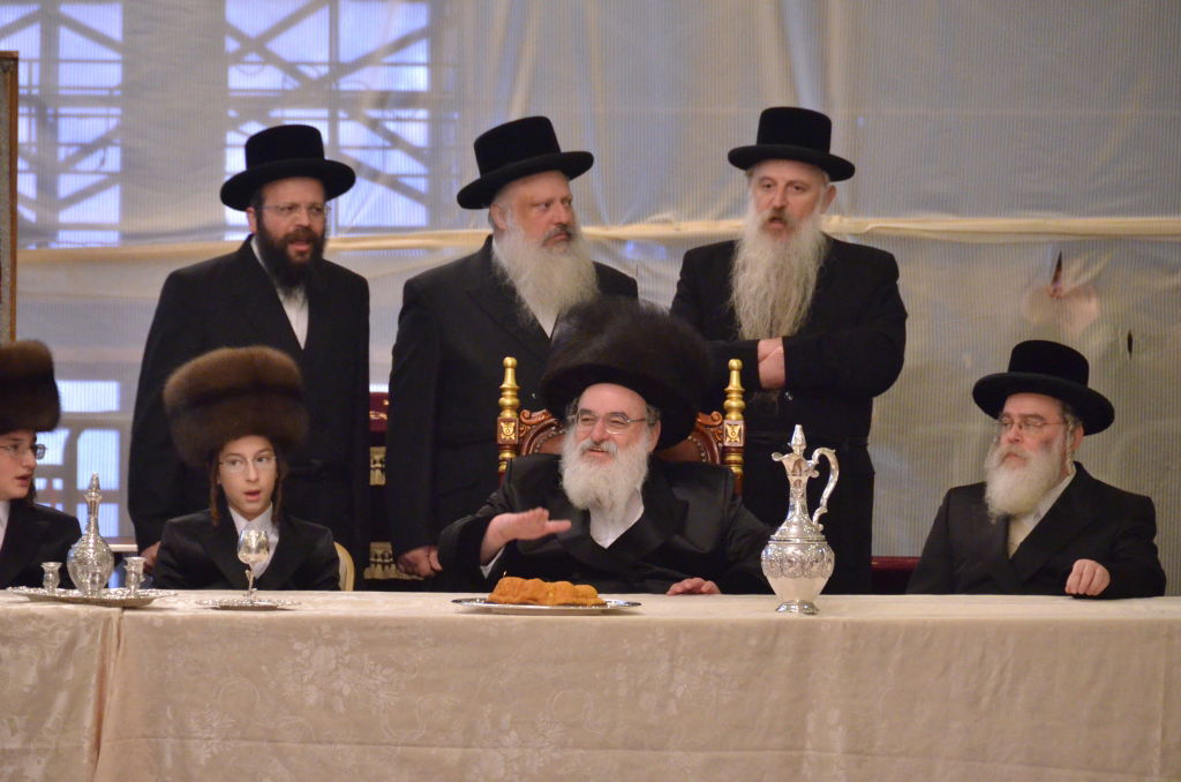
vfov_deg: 4.6
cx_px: 590
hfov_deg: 6.9
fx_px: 9820
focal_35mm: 300
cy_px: 391
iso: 2500
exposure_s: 1/80
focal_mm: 200
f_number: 5.6
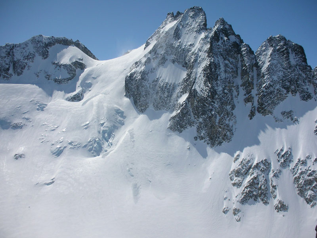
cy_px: 119
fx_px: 421
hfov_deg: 41.2
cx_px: 158
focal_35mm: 46
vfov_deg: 31.5
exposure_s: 1/212
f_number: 9.9
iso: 50
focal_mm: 7.7
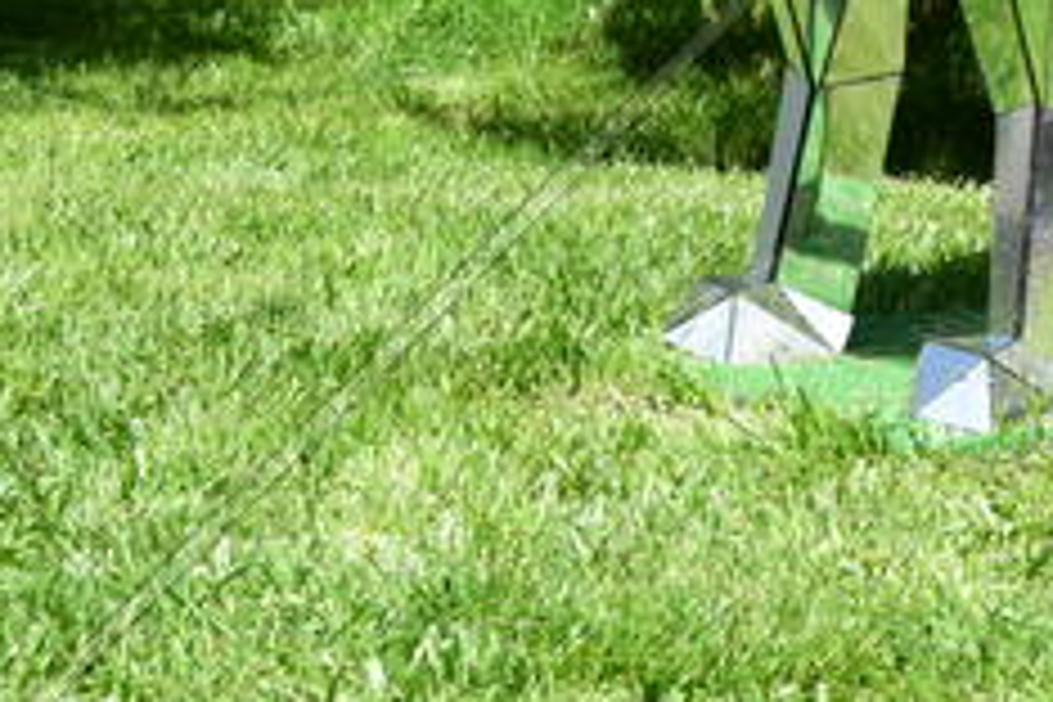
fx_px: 4884
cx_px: 1210
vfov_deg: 8.0
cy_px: -472
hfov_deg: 12.1
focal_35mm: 167
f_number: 9
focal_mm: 30
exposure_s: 1/125
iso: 100
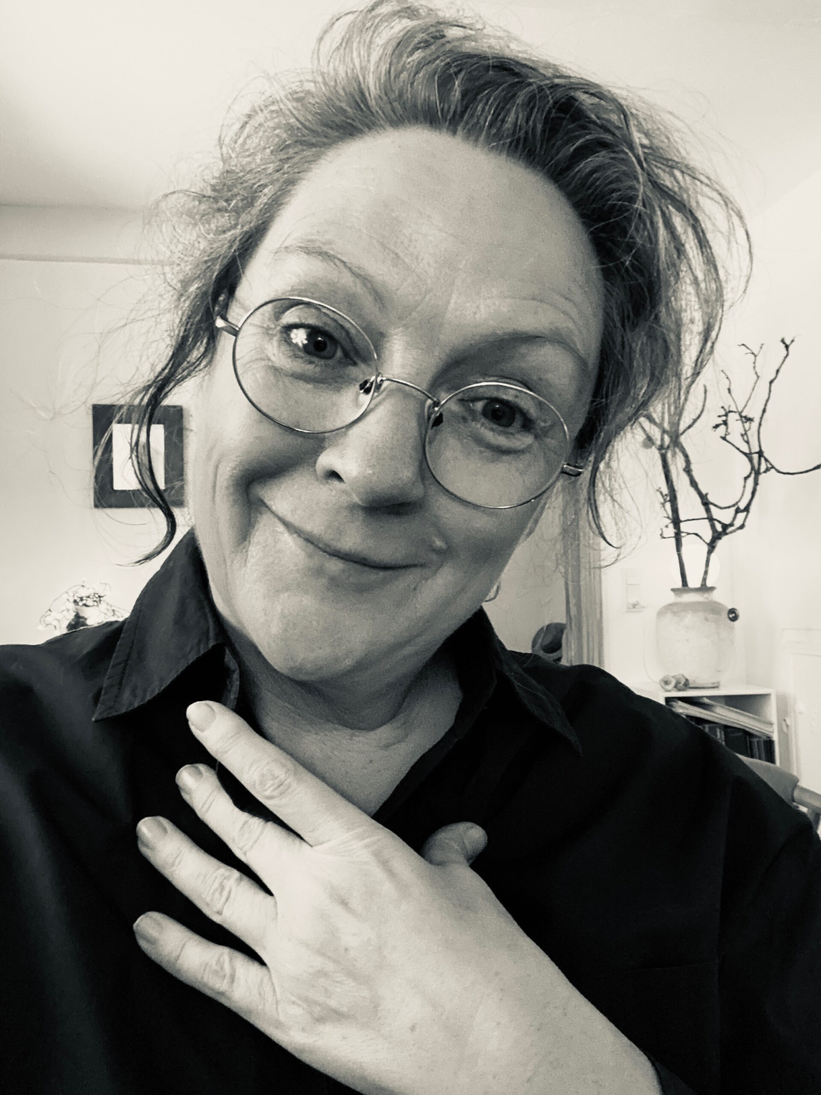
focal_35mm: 30
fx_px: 949
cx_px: 410
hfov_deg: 46.8
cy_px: 548
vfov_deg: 60.0
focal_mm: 2.71
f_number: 2.2
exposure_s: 1/25
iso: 640
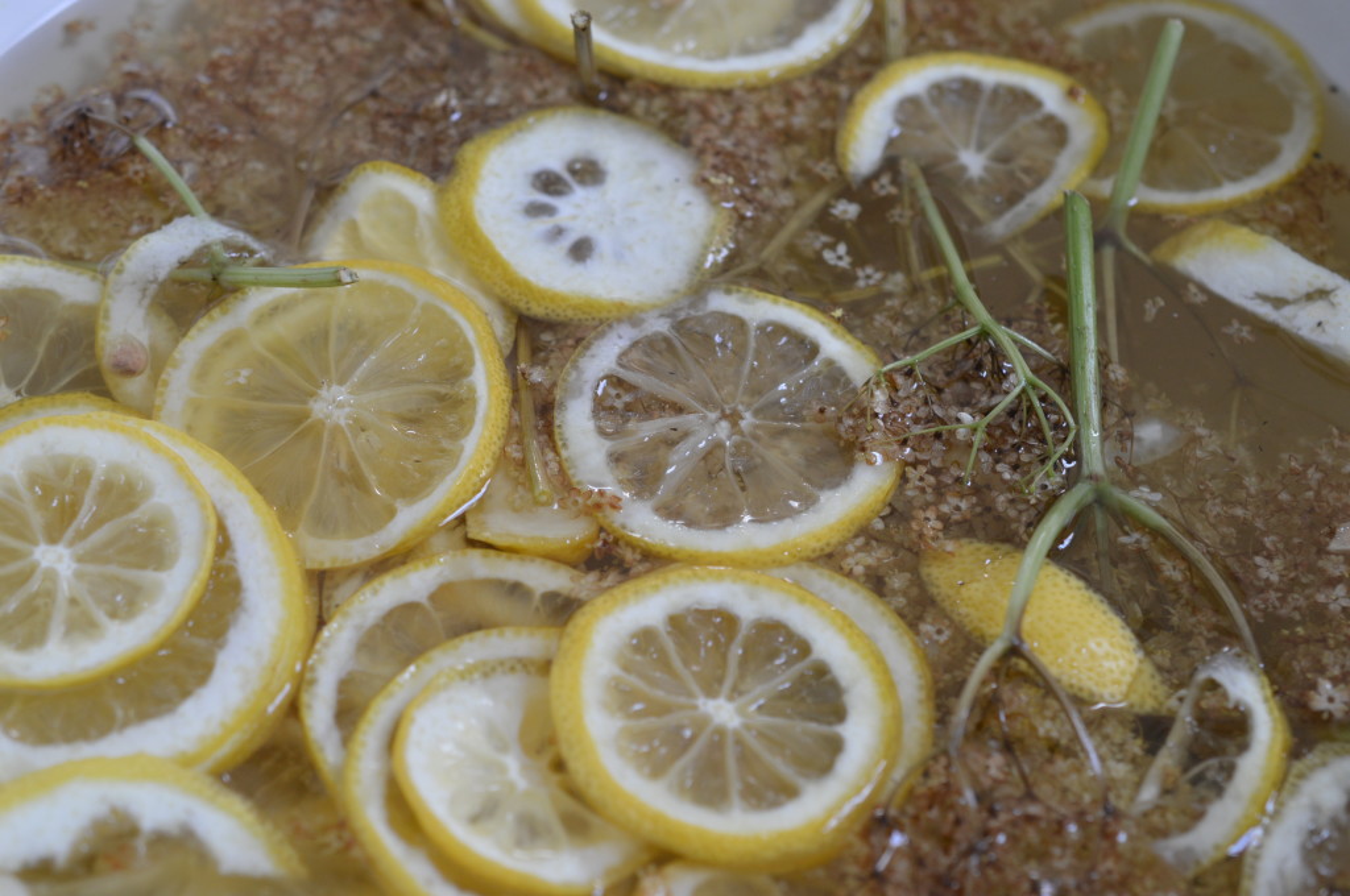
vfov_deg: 22.6
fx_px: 2247
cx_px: 675
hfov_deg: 33.4
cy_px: 448
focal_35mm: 60
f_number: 5
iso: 400
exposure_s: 1/100
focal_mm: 40
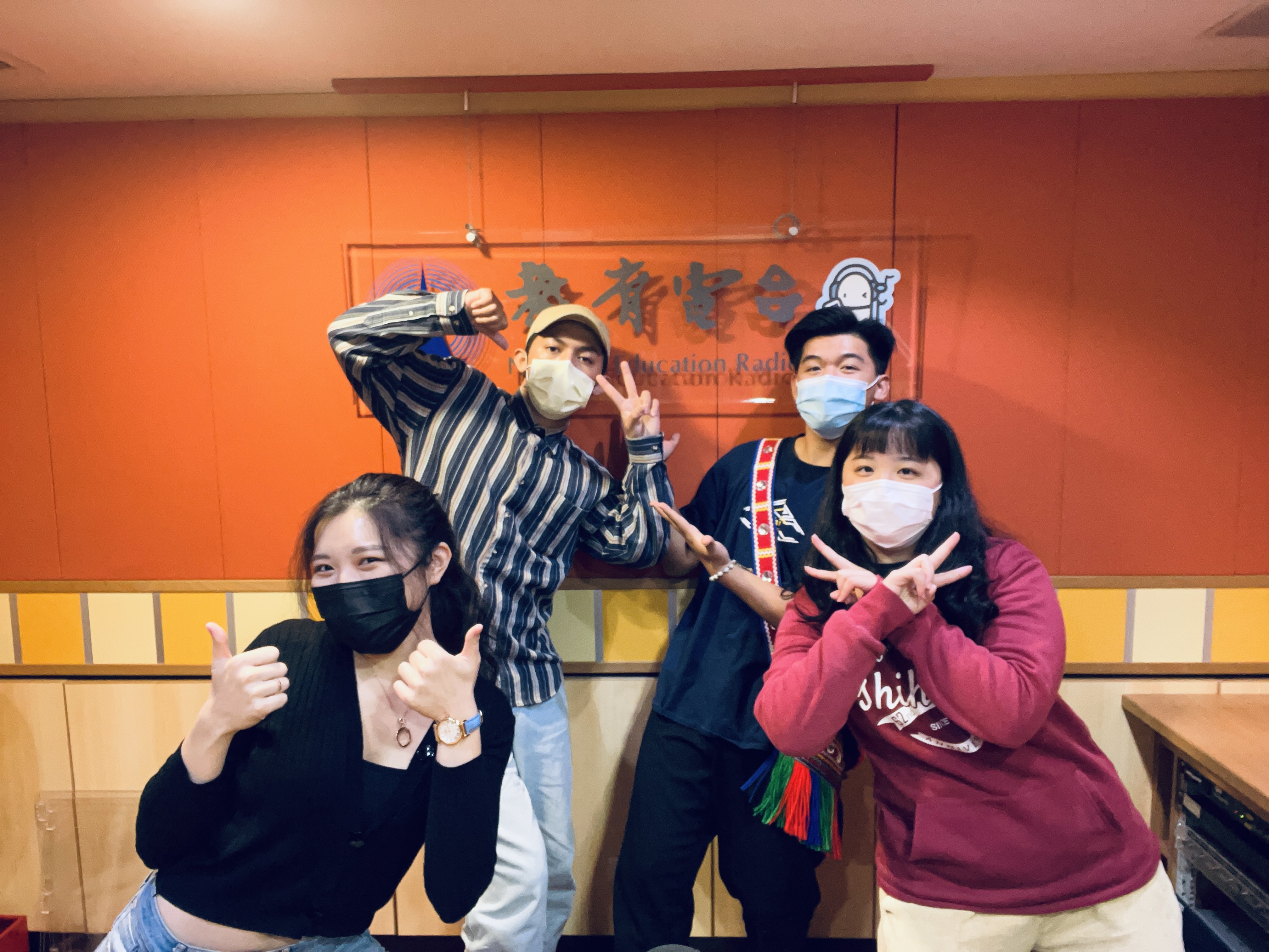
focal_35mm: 23
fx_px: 843
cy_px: 476
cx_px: 634
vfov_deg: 58.9
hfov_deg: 73.9
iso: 320
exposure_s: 1/40
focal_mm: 2.71
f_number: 2.2
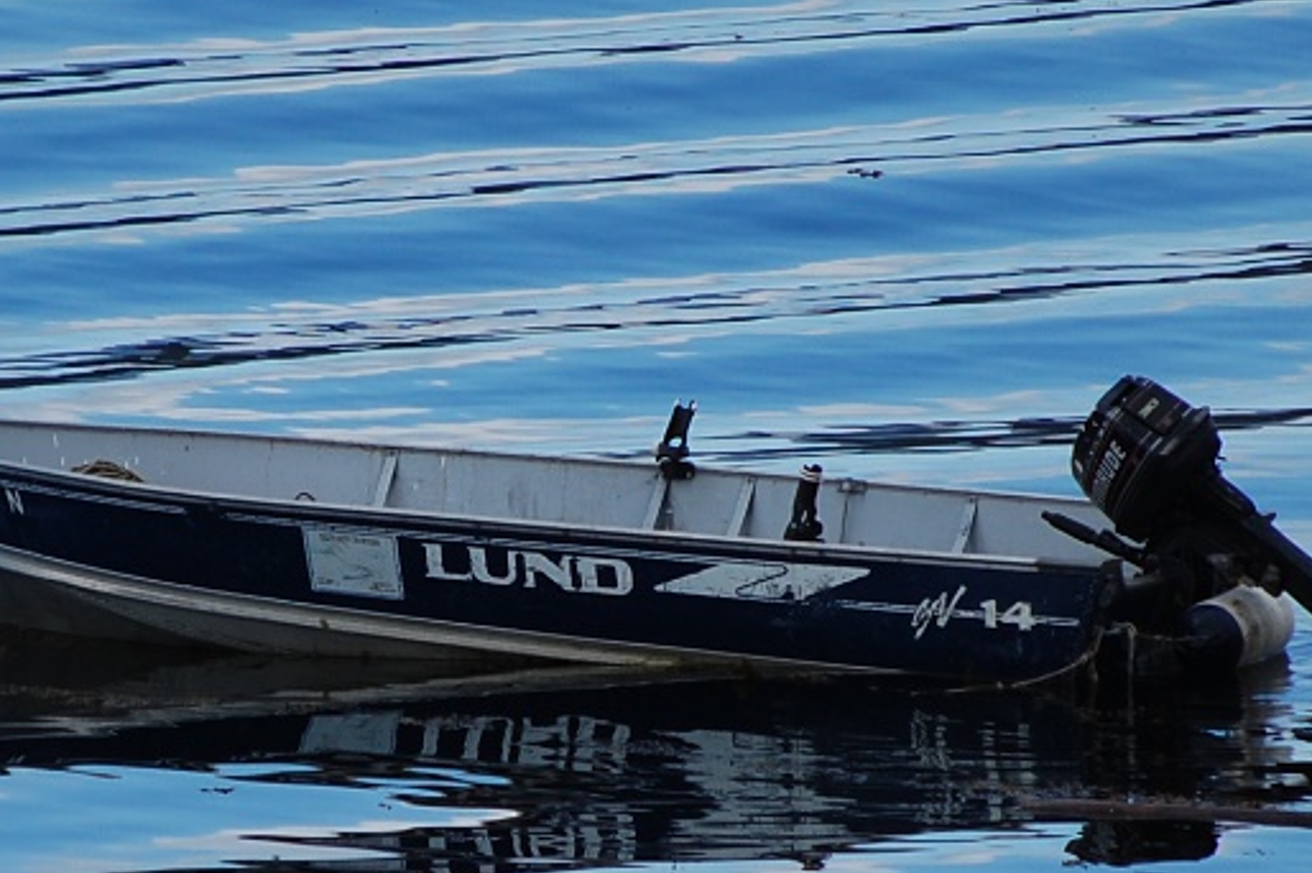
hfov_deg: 2.2
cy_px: 629
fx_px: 33980
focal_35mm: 933
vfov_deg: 1.5
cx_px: 541
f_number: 6.3
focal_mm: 200
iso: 200
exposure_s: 1/640
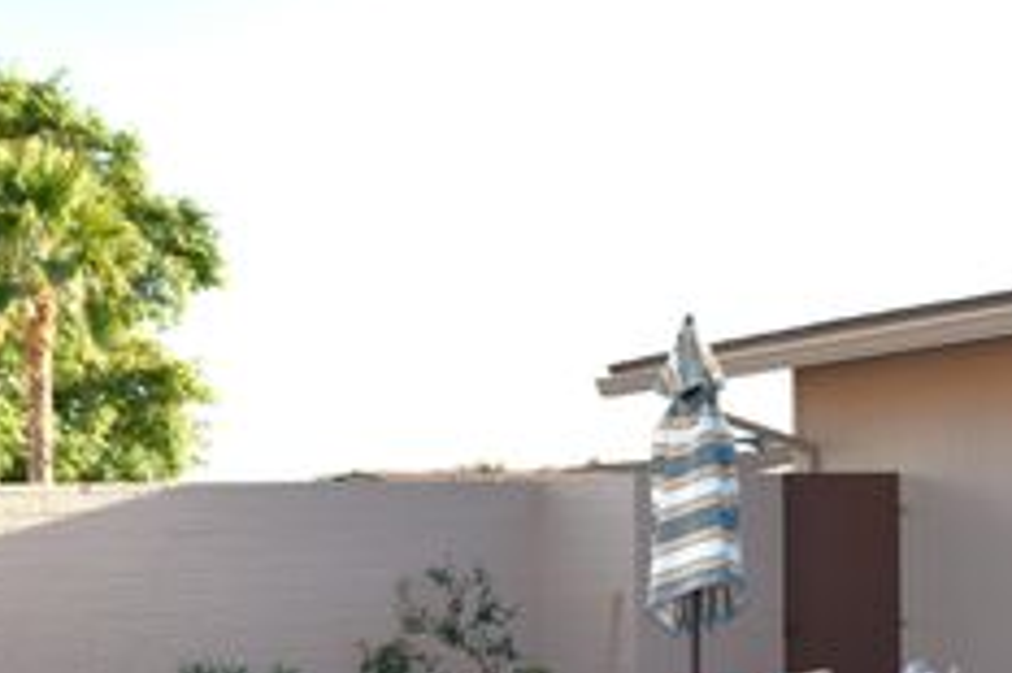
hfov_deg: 34.0
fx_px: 1629
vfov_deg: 22.5
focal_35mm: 58
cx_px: 291
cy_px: 666
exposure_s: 1/200
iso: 100
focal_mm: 18
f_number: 7.1
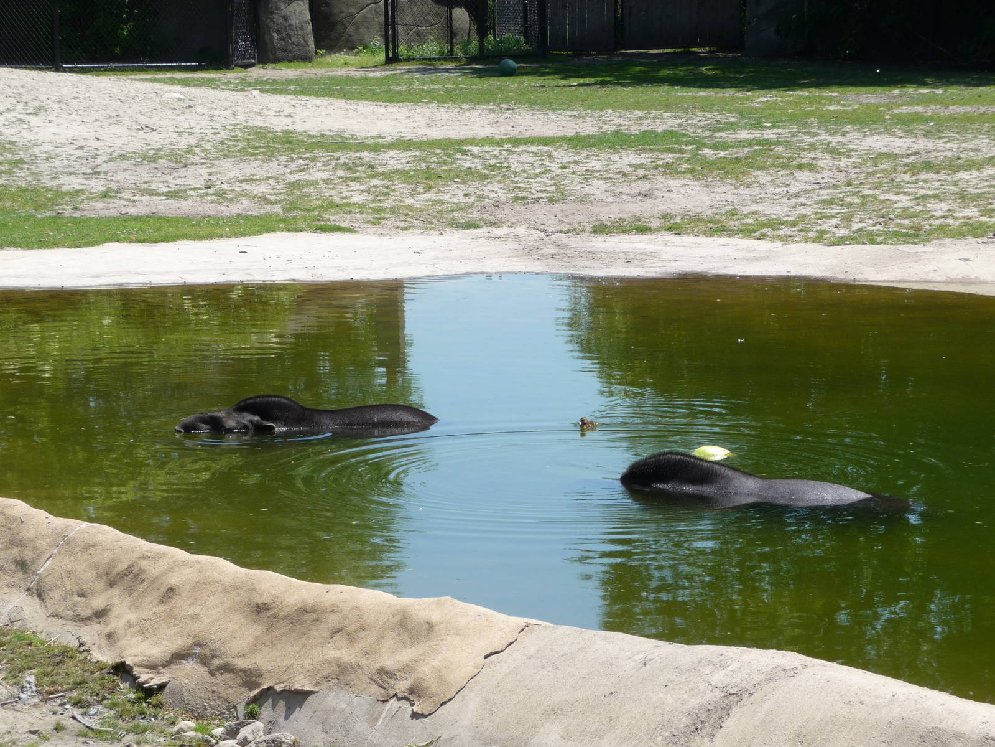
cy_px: 374
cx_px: 498
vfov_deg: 10.5
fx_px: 4053
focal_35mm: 141
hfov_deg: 14.0
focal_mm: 24.1
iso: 100
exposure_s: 1/400
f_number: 4.8
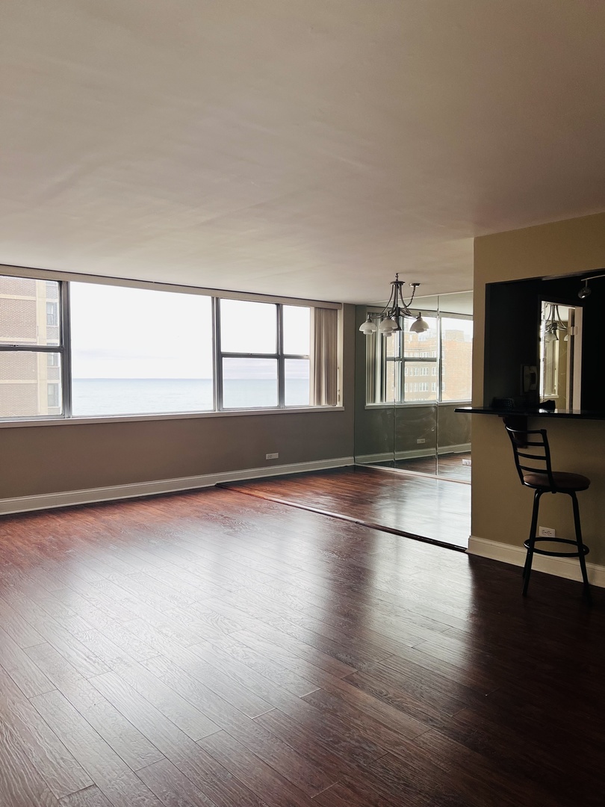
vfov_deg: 67.3
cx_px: 302
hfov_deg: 53.1
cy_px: 404
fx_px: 606
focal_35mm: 26
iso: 80
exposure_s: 1/120
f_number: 1.5
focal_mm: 5.7
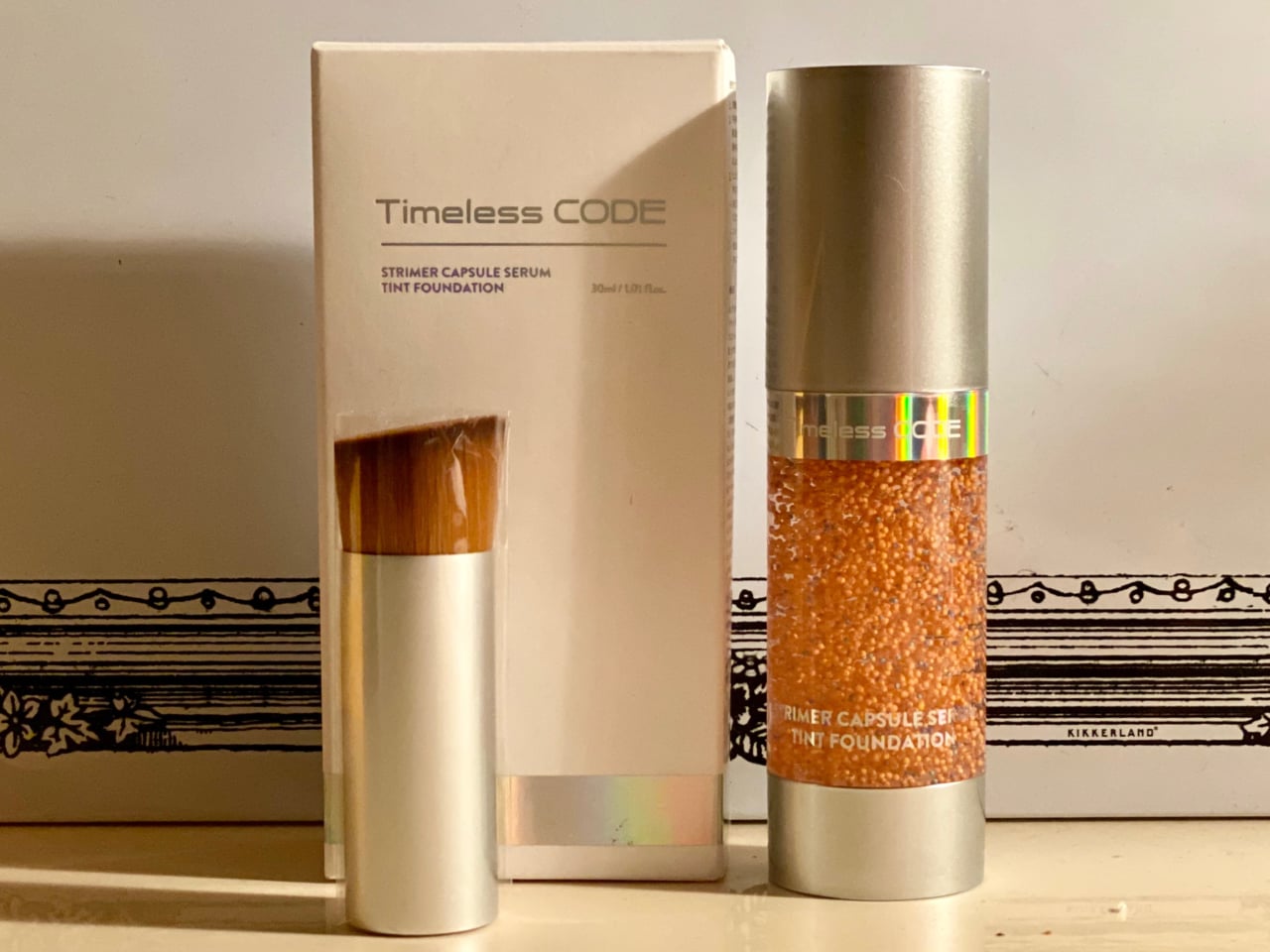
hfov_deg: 36.8
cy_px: 476
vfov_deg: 28.0
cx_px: 635
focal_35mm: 52
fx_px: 1908
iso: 320
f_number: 2
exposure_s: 1/33
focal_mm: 6
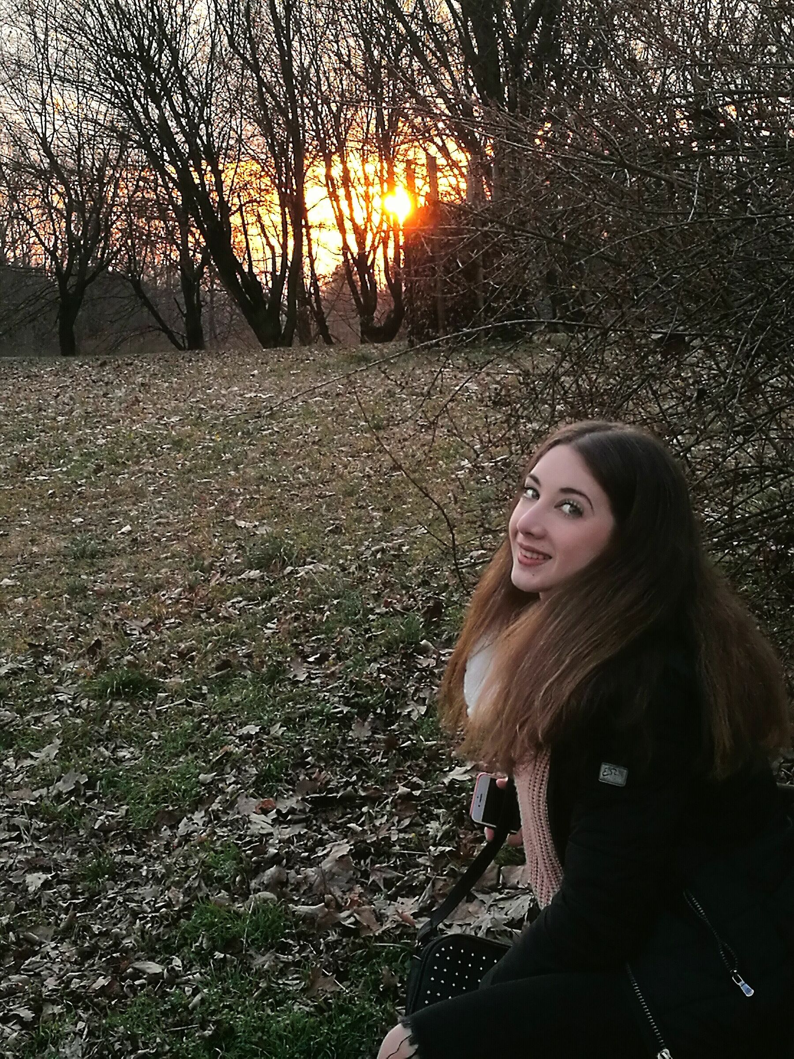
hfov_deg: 20.4
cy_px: 530
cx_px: 397
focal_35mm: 72
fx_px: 2202
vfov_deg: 27.0
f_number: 2.2
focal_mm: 4.5
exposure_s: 1/105
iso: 50
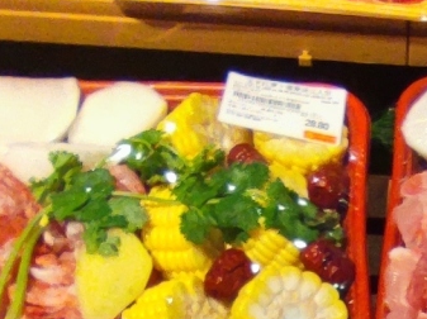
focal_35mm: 73
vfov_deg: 17.9
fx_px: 900
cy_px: 484
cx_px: 479
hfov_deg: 24.7
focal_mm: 1.94
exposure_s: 1/100
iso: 67
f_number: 2.4
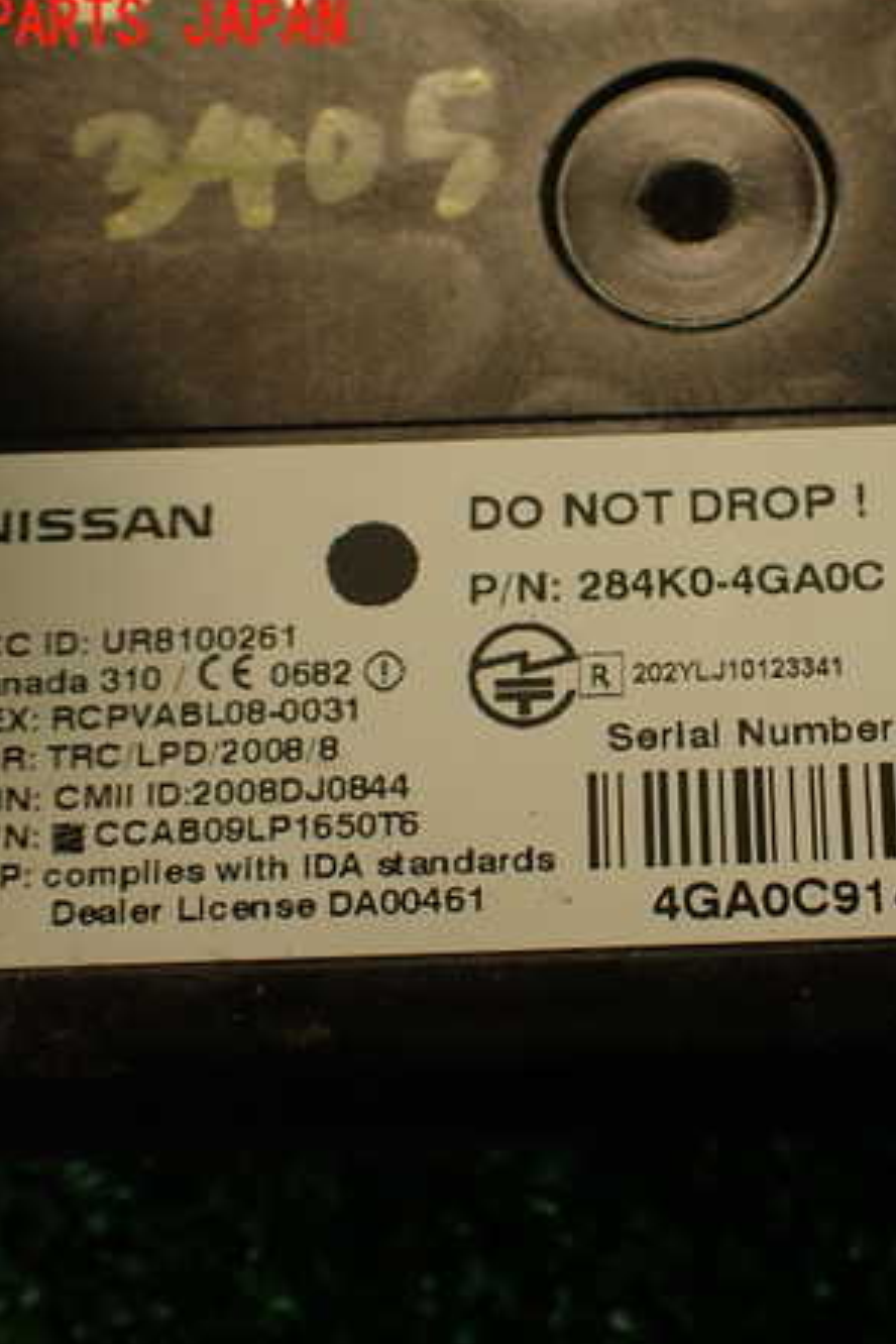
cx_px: 705
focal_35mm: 45
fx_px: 1680
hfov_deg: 29.3
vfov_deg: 43.6
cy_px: 669
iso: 200
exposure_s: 1/60
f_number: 2.4
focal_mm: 5.79
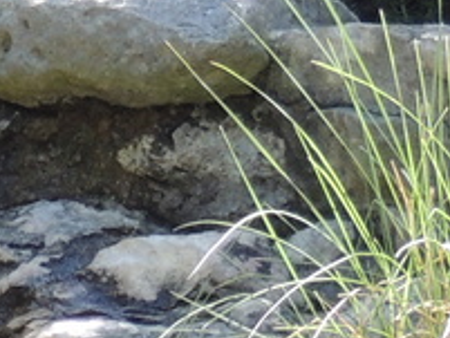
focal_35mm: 861
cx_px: -596
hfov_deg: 2.3
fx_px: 11199
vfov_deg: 1.7
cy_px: 486
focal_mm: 24
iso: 180
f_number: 4.3
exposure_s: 1/125
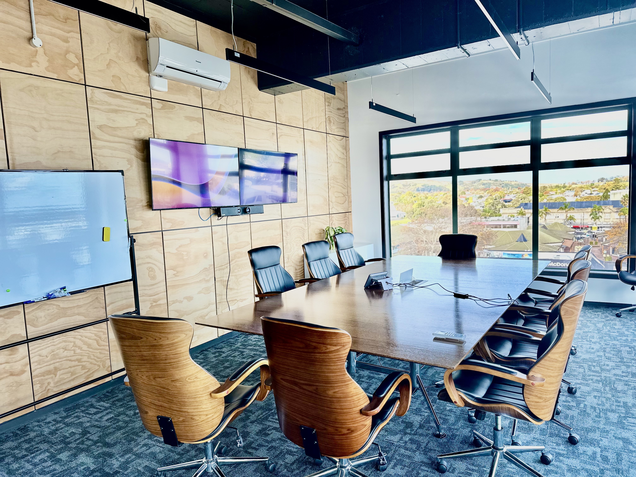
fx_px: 441
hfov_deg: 71.6
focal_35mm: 24
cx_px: 318
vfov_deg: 56.8
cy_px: 238
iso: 125
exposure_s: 1/146
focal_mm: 6.86
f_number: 1.78
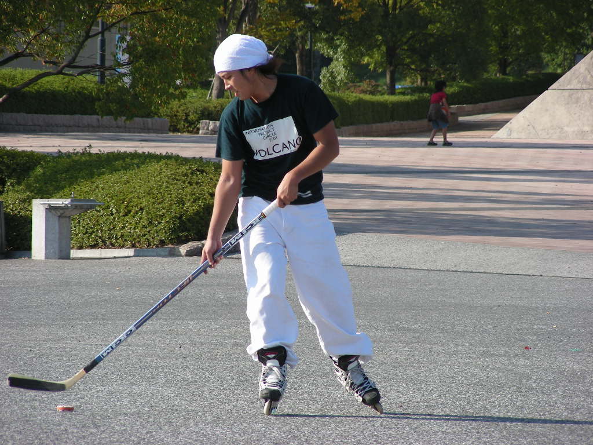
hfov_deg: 6.4
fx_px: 5293
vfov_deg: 4.8
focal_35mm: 309
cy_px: 222
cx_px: 296
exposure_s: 1/303
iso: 50
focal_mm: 51.6
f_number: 4
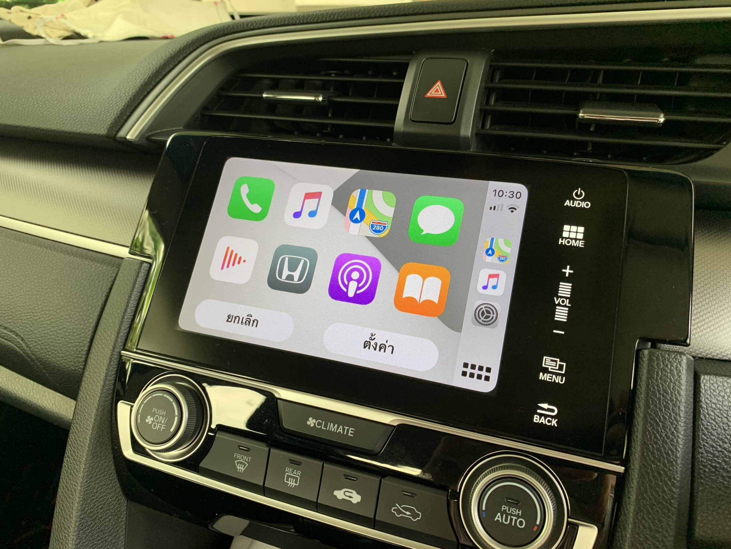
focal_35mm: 26
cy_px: 274
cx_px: 366
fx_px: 549
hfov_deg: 67.3
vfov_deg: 53.1
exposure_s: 1/60
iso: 100
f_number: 1.8
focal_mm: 4.25
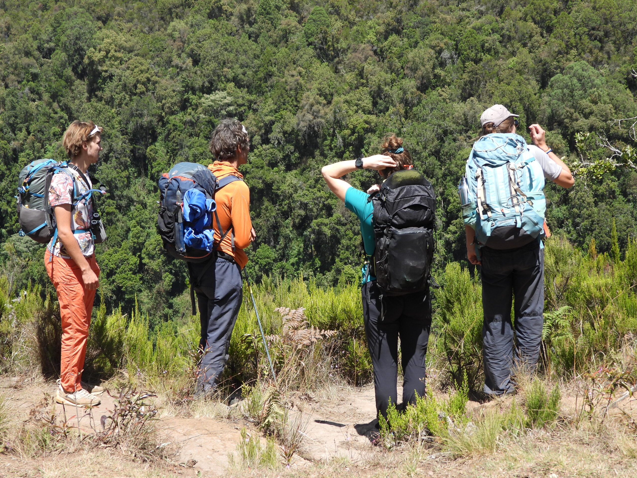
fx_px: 1196
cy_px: 239
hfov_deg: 29.8
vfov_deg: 22.6
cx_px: 318
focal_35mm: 65
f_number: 3.5
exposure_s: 1/640
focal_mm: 11.7
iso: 100
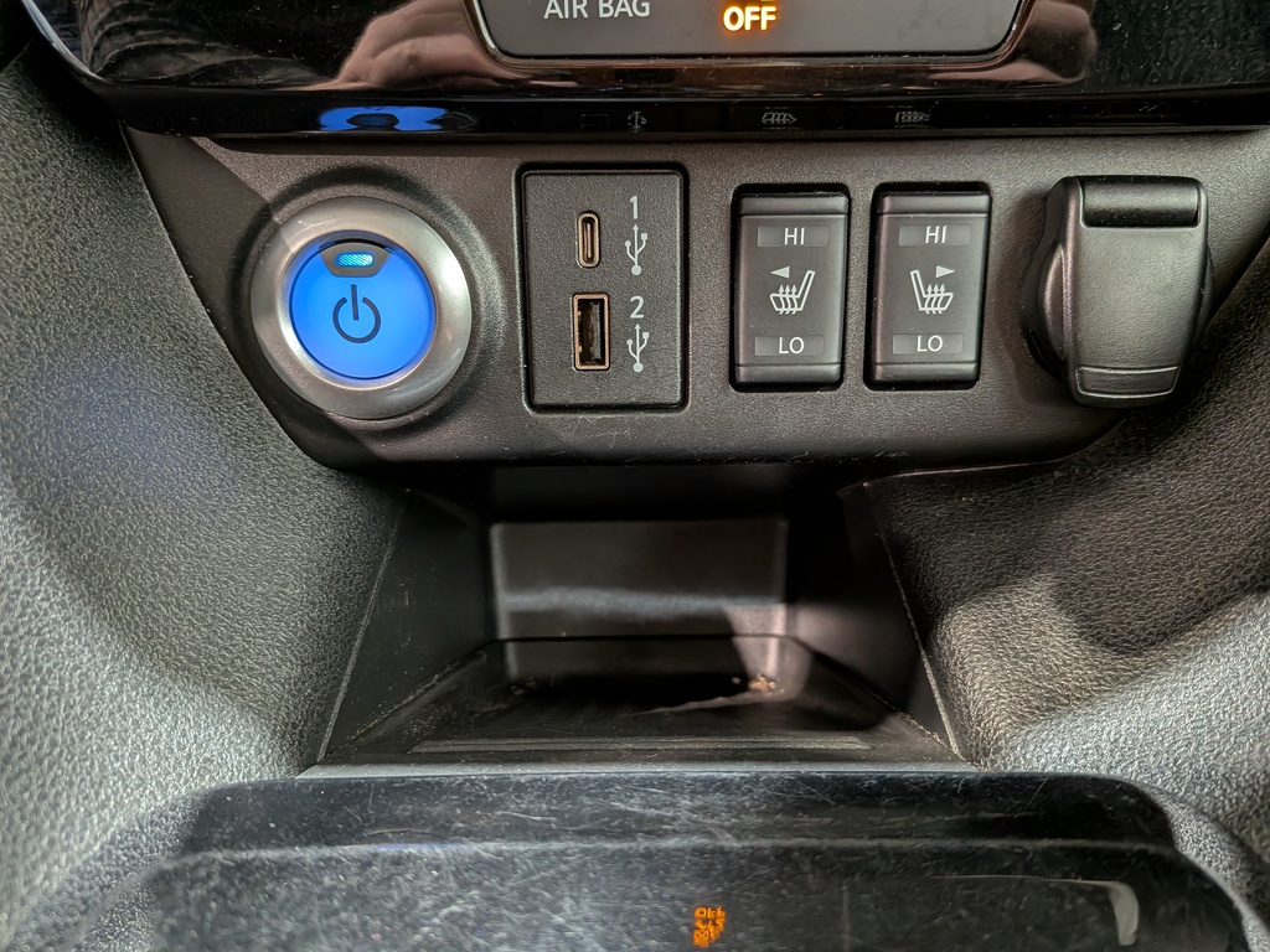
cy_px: 476
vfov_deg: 56.8
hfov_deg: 71.6
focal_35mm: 24
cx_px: 635
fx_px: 881
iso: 268
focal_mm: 4.53
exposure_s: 1/16.7
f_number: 1.7
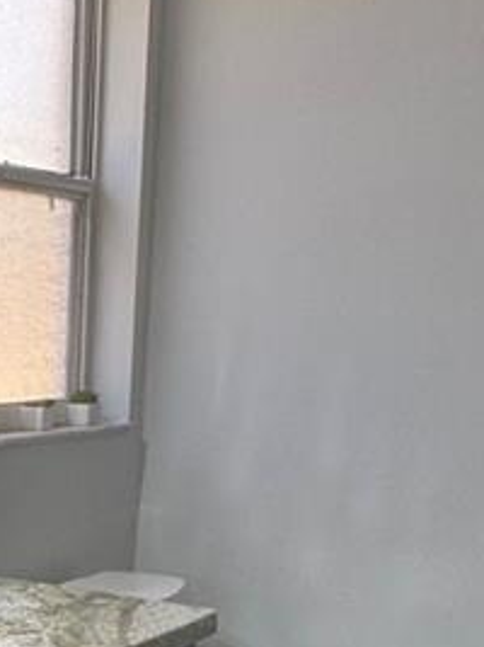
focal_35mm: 63
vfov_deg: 29.2
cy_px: 606
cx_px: -240
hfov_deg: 20.1
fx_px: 1175
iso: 160
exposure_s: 1/60
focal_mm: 2.22
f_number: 2.2
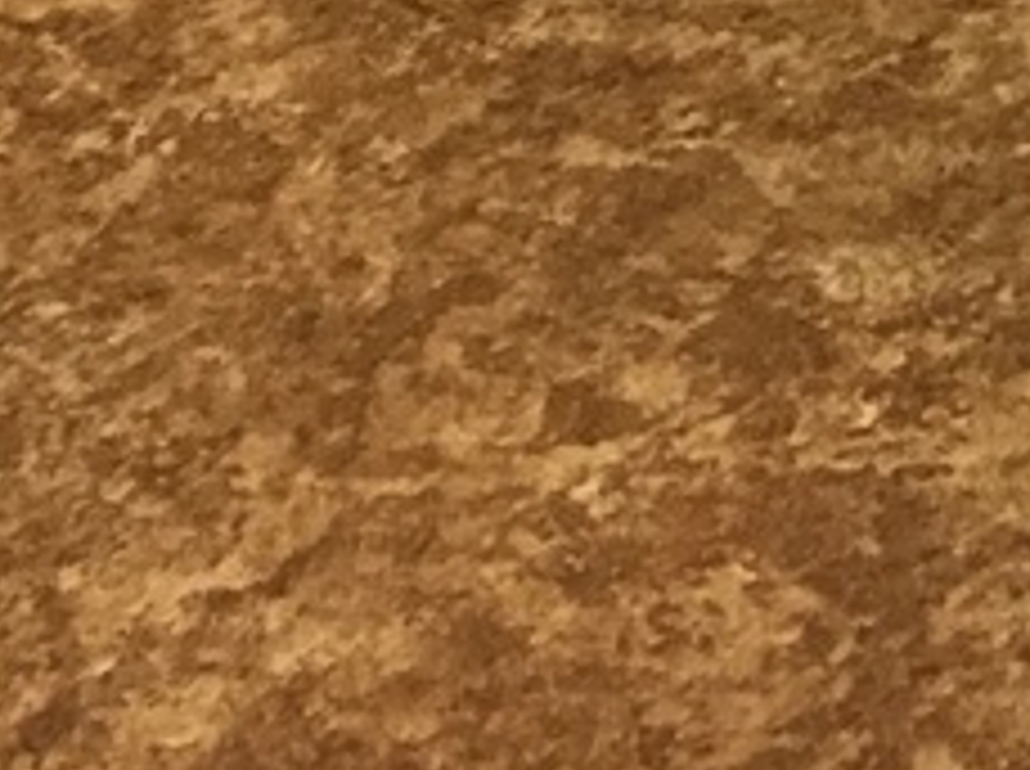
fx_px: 6031
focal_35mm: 203
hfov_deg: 8.9
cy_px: -1918
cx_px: 2388
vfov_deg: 6.4
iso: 50
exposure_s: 1/33
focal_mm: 4.15
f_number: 2.2
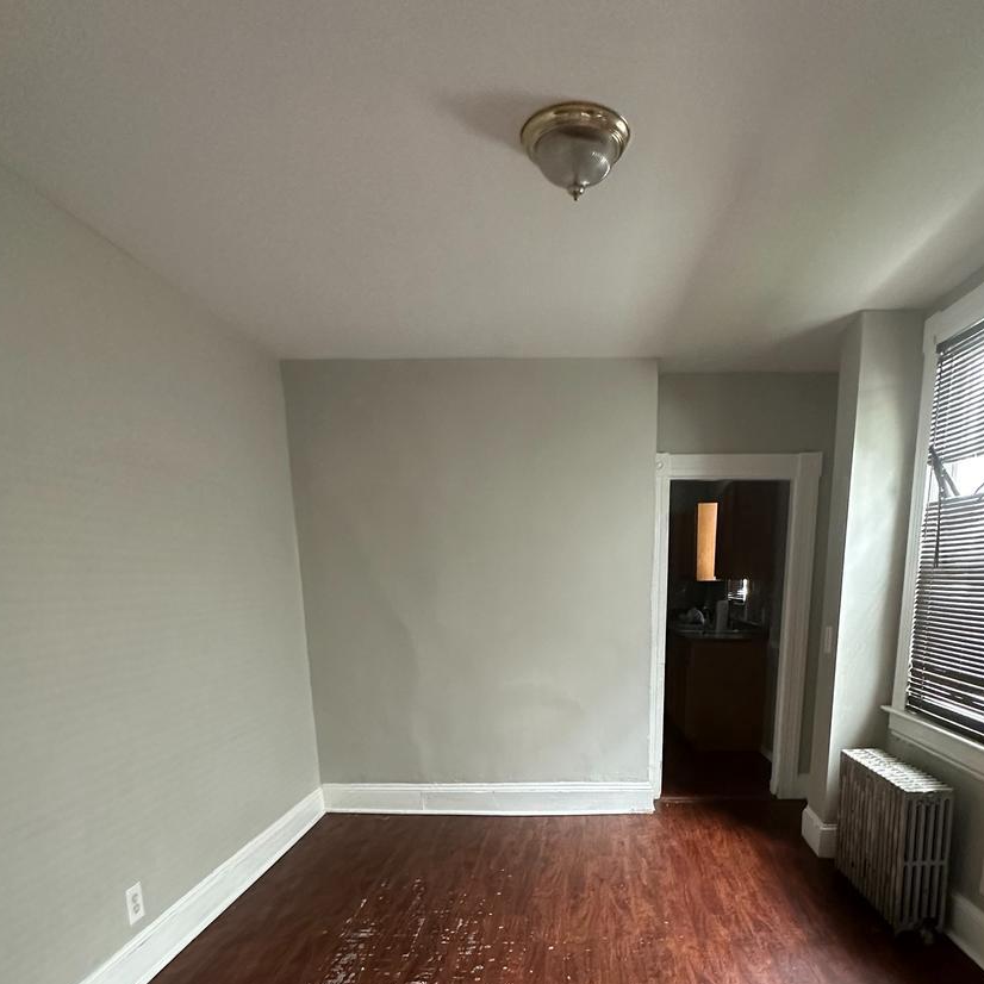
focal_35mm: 23
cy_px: 743
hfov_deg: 66.9
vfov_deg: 63.2
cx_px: 561
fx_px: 740
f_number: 2.2
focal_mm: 2.22
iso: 500
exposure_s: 1/60
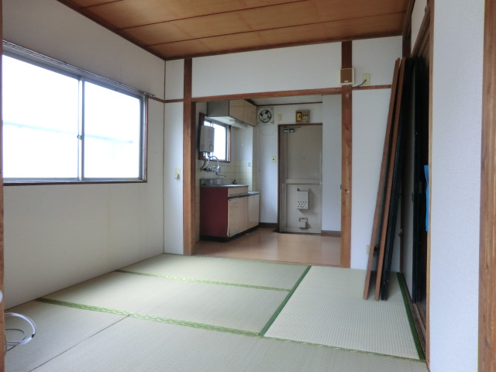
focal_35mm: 24
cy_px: 186
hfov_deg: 71.6
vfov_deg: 56.8
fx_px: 344
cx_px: 248
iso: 125
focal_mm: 4.3
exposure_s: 1/60
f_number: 3.2
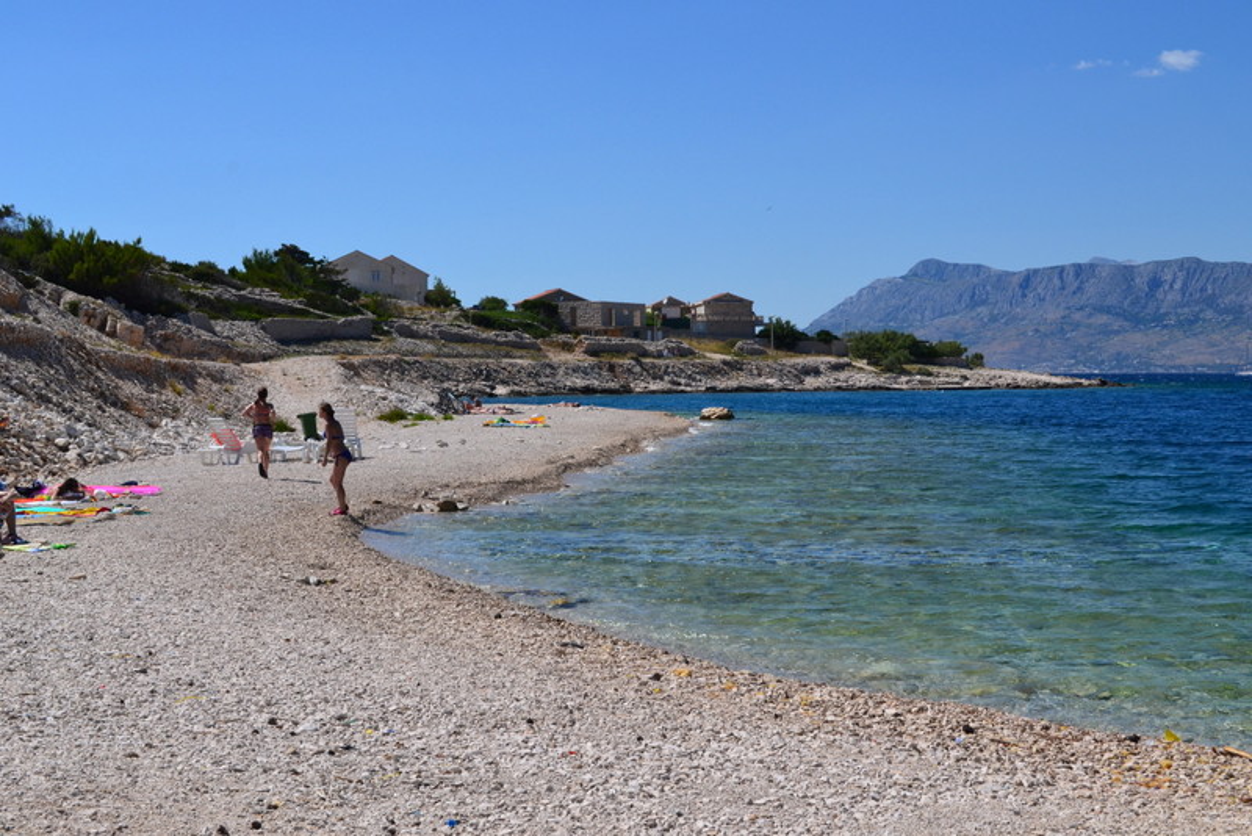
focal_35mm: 48
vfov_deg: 28.1
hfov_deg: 41.1
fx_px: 1670
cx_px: 626
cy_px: 418
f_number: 11
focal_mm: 32
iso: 360
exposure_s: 1/500
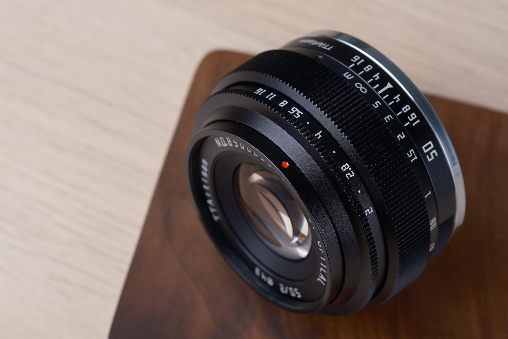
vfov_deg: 11.4
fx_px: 1693
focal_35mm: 120
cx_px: 254
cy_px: 170
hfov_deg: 17.1
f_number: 10
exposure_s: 1/160
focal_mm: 80
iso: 160
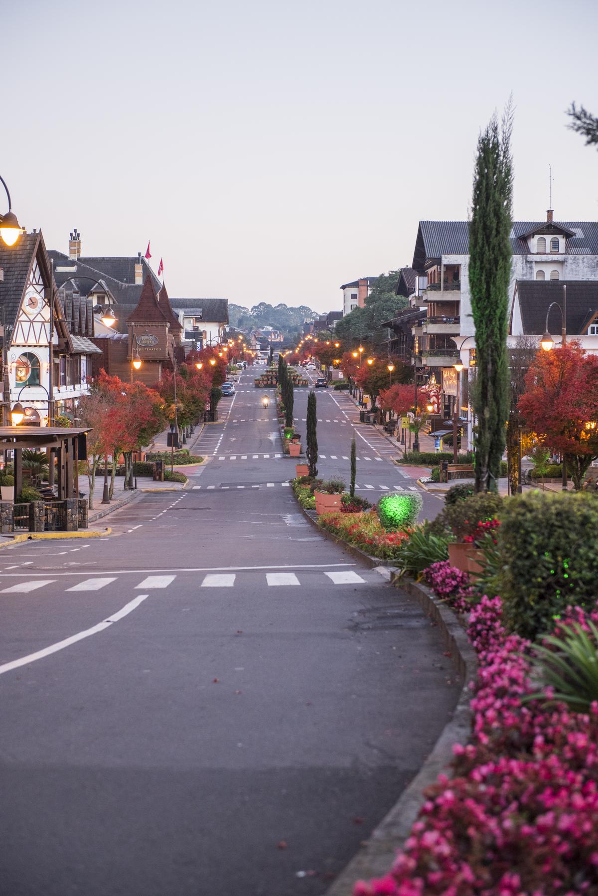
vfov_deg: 32.4
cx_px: 299
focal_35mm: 62
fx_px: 1544
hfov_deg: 21.9
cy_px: 448
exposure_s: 1/125
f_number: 3.5
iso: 1000
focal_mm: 62
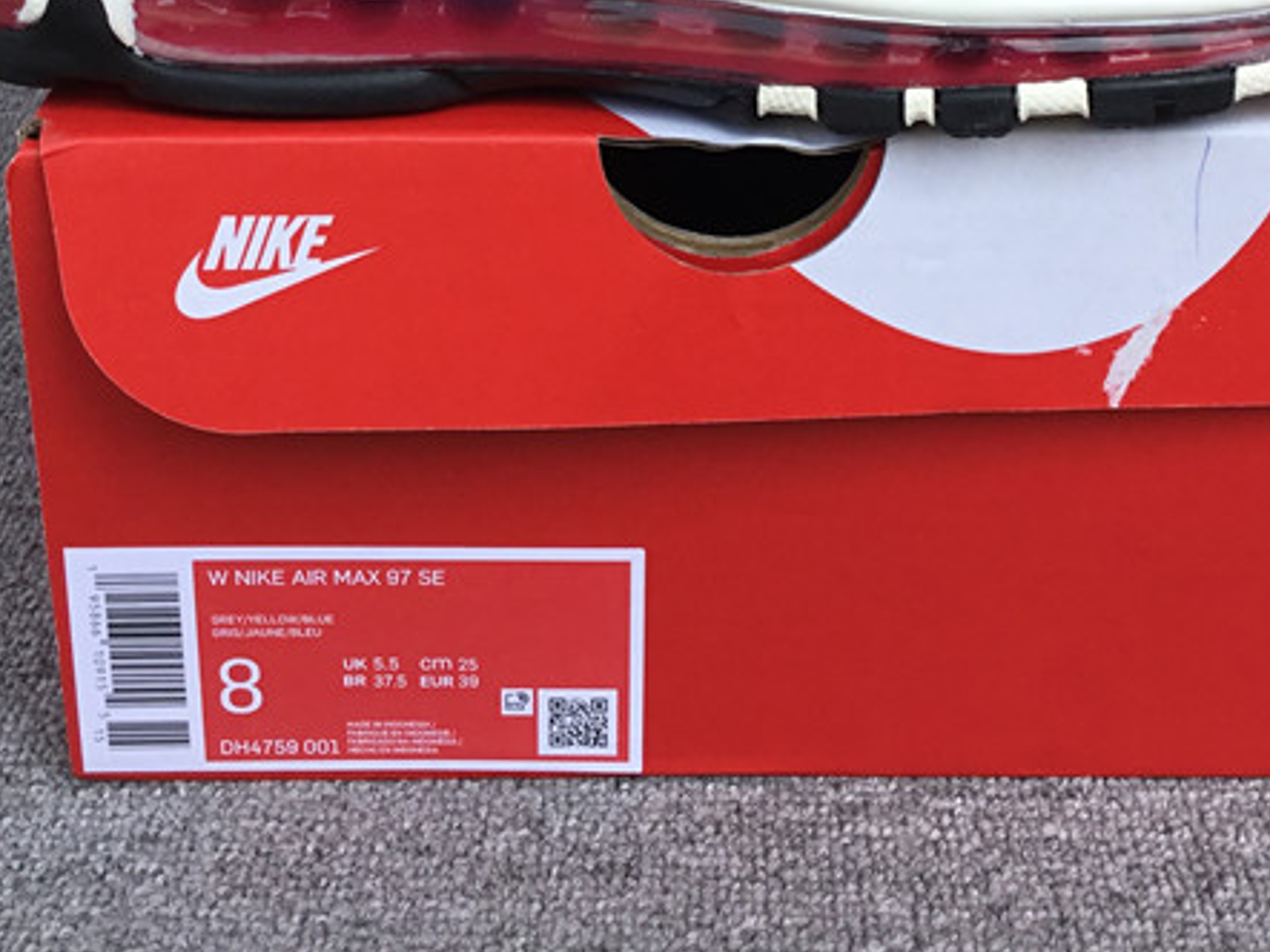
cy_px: -7
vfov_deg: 22.4
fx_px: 2311
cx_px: 722
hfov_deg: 30.7
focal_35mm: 63
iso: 25
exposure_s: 1/791
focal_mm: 3.3
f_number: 2.4
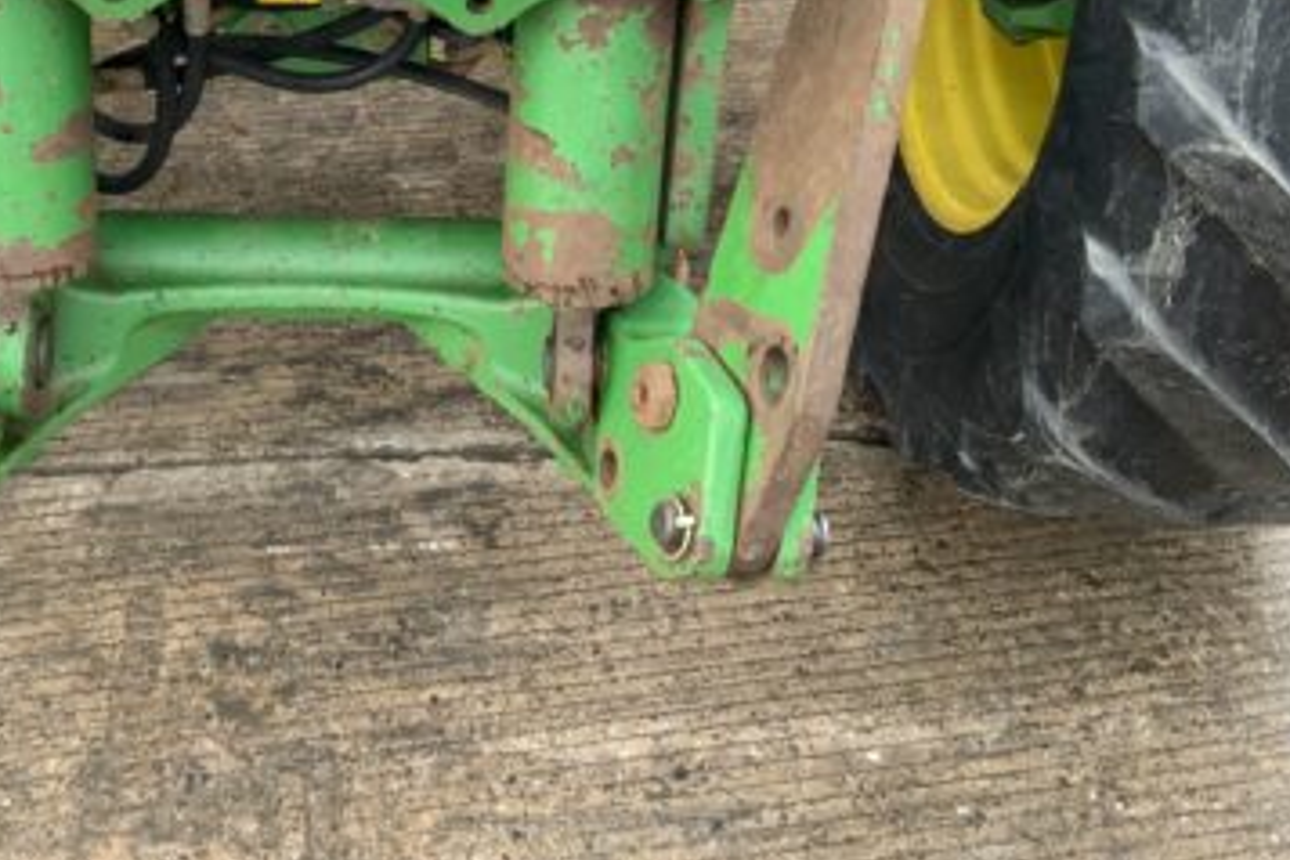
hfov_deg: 36.5
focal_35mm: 54
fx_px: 1935
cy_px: 134
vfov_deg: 24.5
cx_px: 437
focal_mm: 3
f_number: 1.8
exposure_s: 1/122
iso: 64
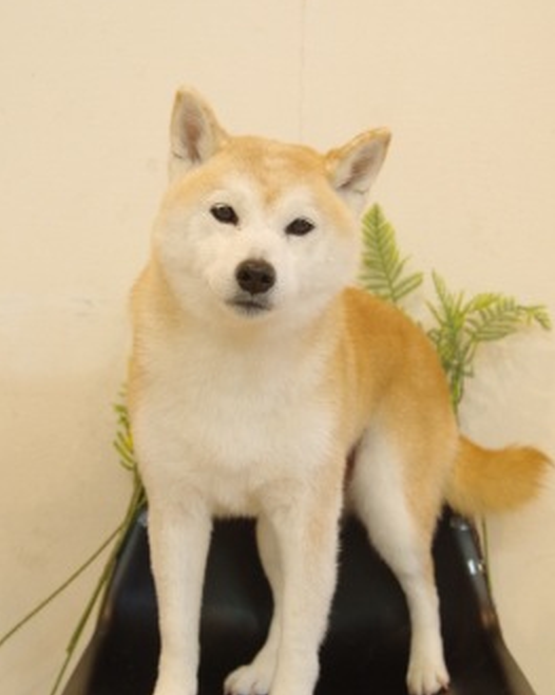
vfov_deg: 29.1
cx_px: 279
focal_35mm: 65
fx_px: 1335
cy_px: 378
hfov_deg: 23.5
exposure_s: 1/80
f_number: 4.5
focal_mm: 38
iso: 1600
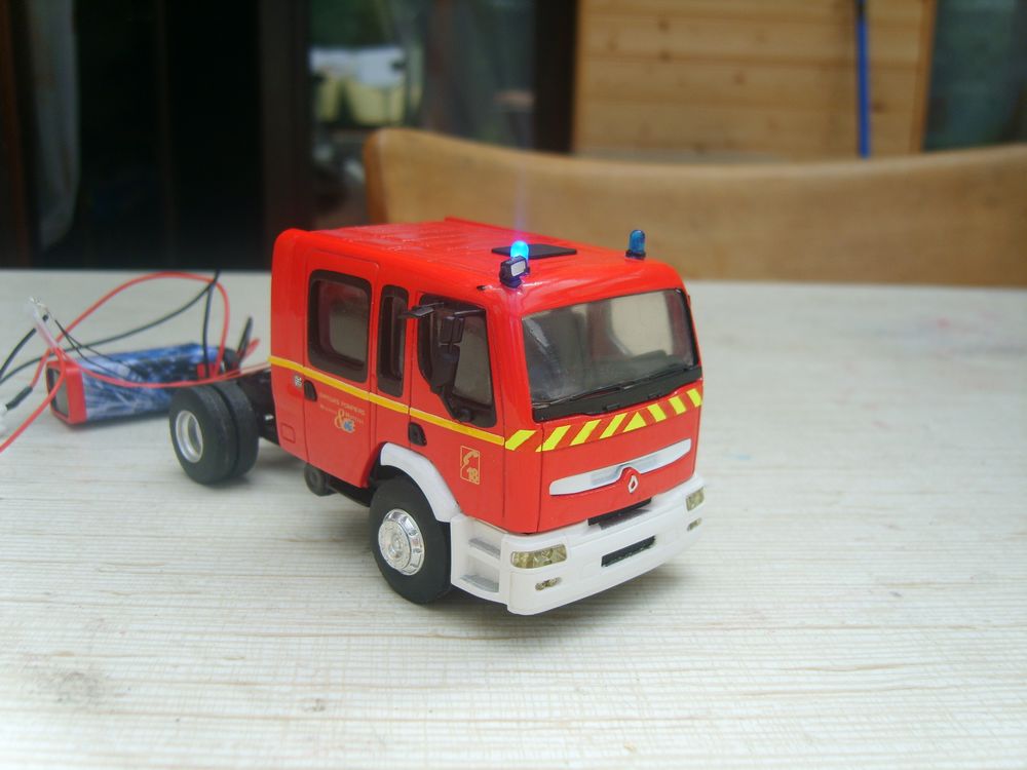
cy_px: 385
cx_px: 514
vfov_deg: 40.7
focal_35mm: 35
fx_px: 1038
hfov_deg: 52.6
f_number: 2.8
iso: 50
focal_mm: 7.4
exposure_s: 1/350
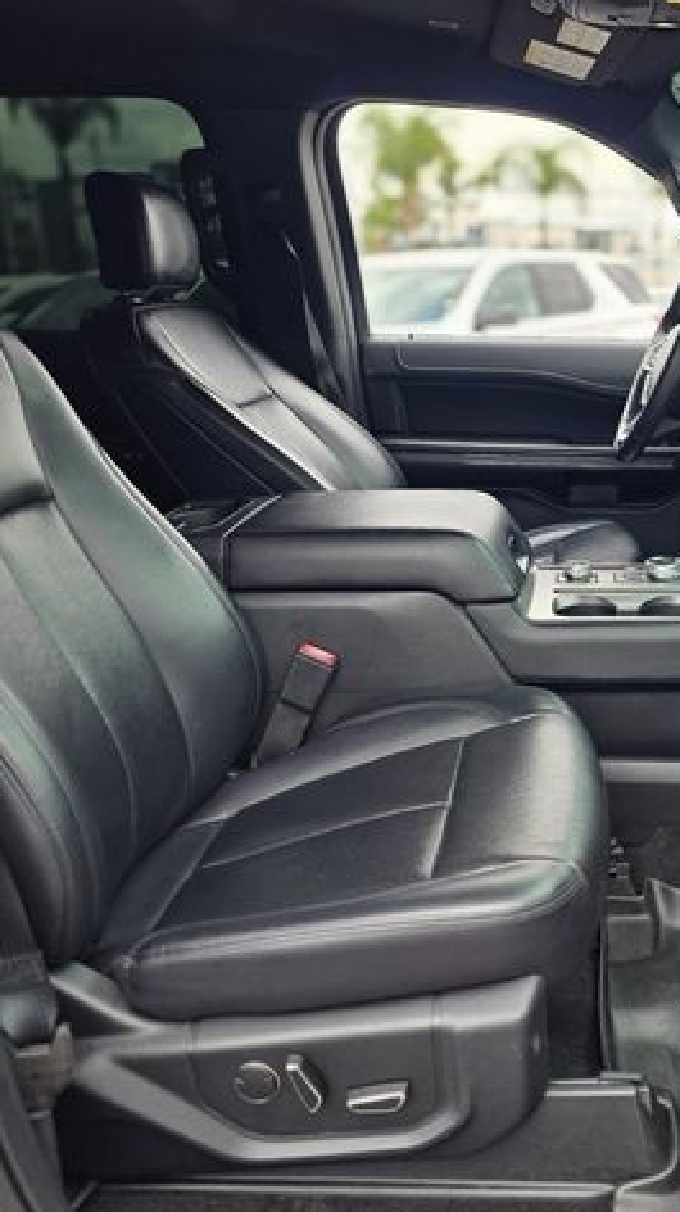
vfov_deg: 58.0
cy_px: 611
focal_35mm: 34
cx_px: 572
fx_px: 1091
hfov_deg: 33.3
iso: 40
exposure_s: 1/180
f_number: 1.7
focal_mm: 6.3
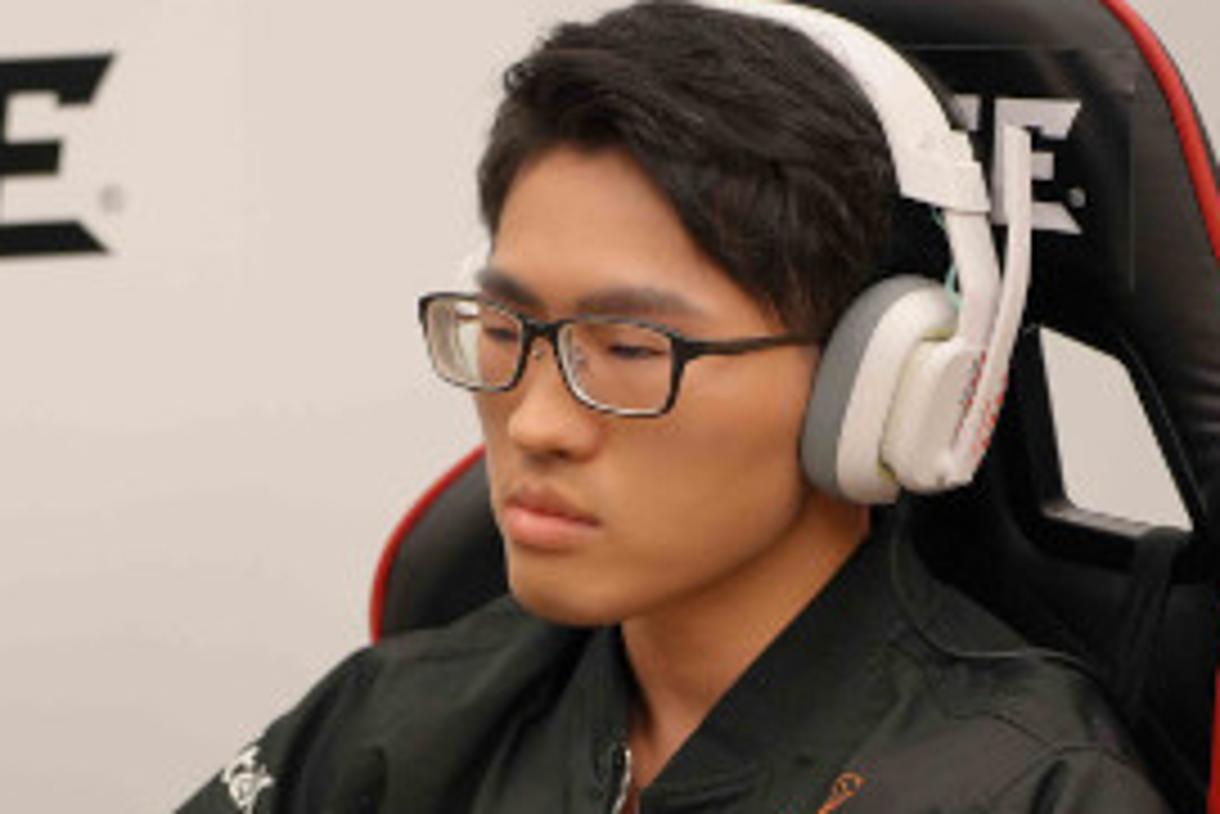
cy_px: 702
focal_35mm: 104
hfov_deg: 19.3
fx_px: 3526
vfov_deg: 13.1
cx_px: 162
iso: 2500
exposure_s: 1/200
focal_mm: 55
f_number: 4
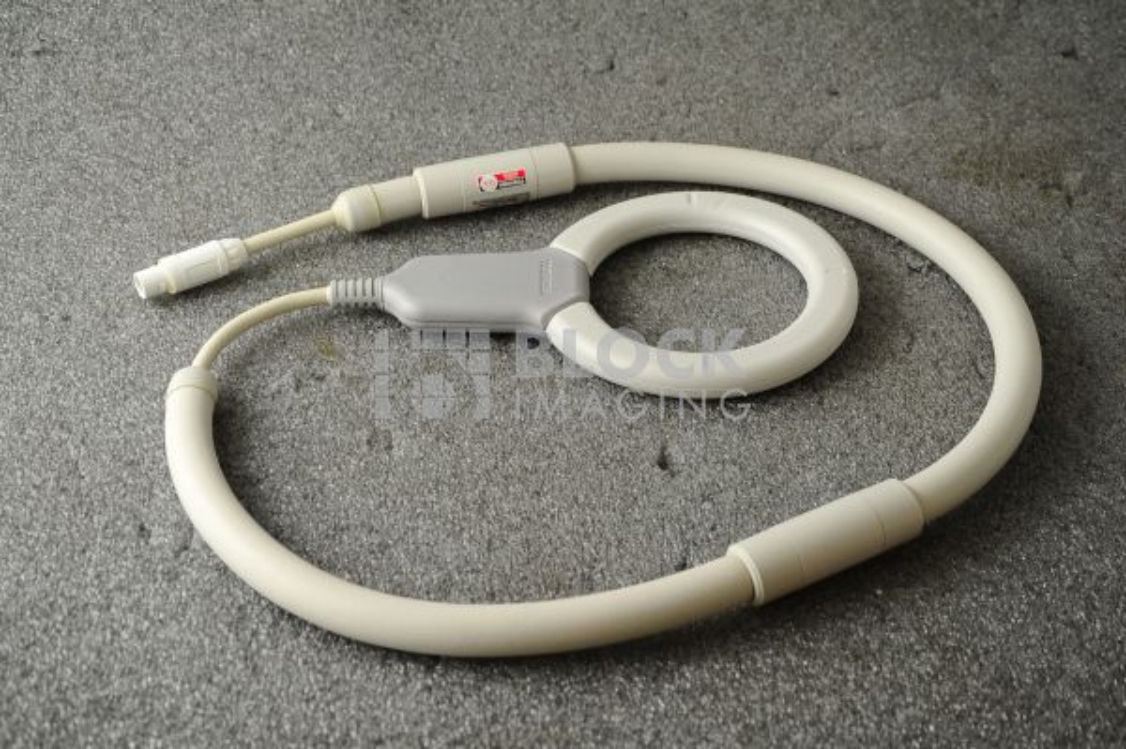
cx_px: 563
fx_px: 1938
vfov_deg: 21.9
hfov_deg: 32.4
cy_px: 374
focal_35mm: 62
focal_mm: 62
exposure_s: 1/100
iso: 800
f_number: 6.3
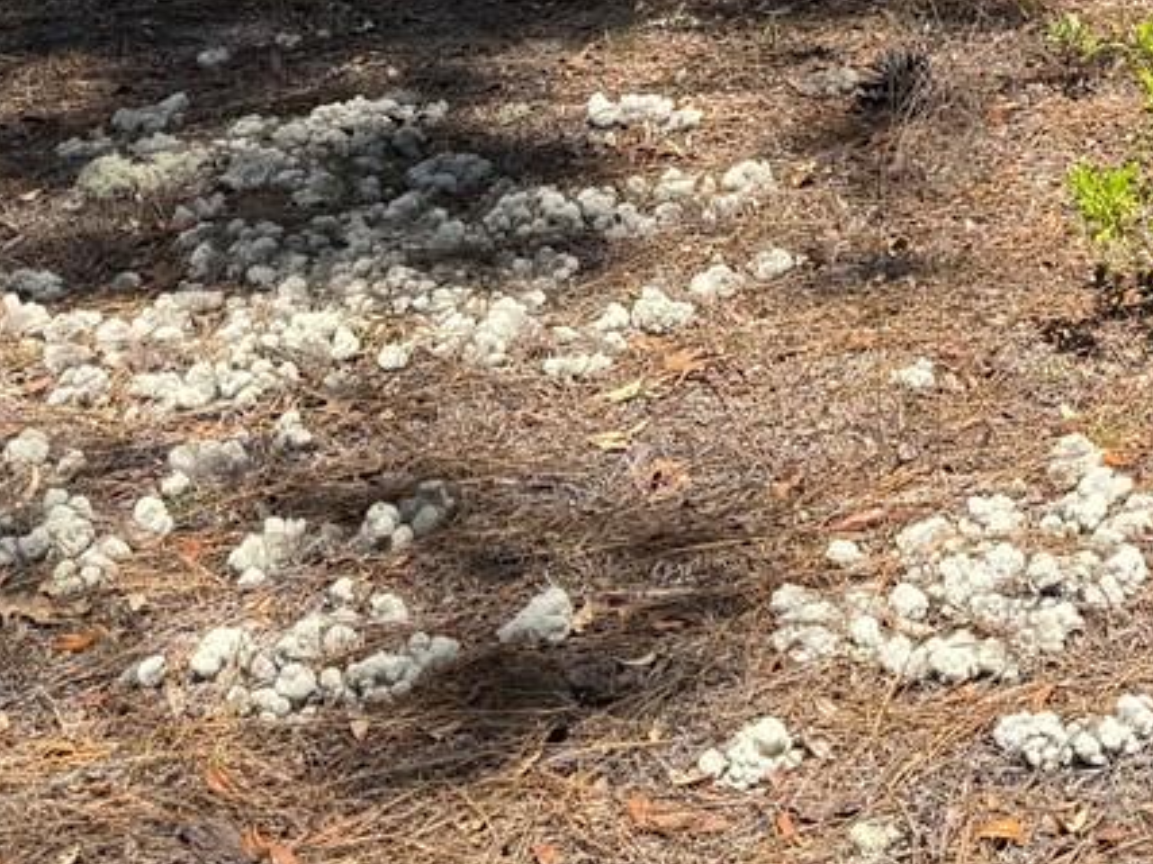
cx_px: 1364
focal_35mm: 90
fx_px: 2997
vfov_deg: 14.7
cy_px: -602
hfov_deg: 20.4
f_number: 1.78
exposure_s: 1/2041
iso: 80
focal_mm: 6.76
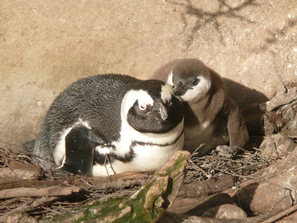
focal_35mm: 420
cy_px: 112
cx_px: 148
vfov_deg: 3.5
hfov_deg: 4.7
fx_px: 3604
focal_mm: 46
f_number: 4.9
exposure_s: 1/250
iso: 100
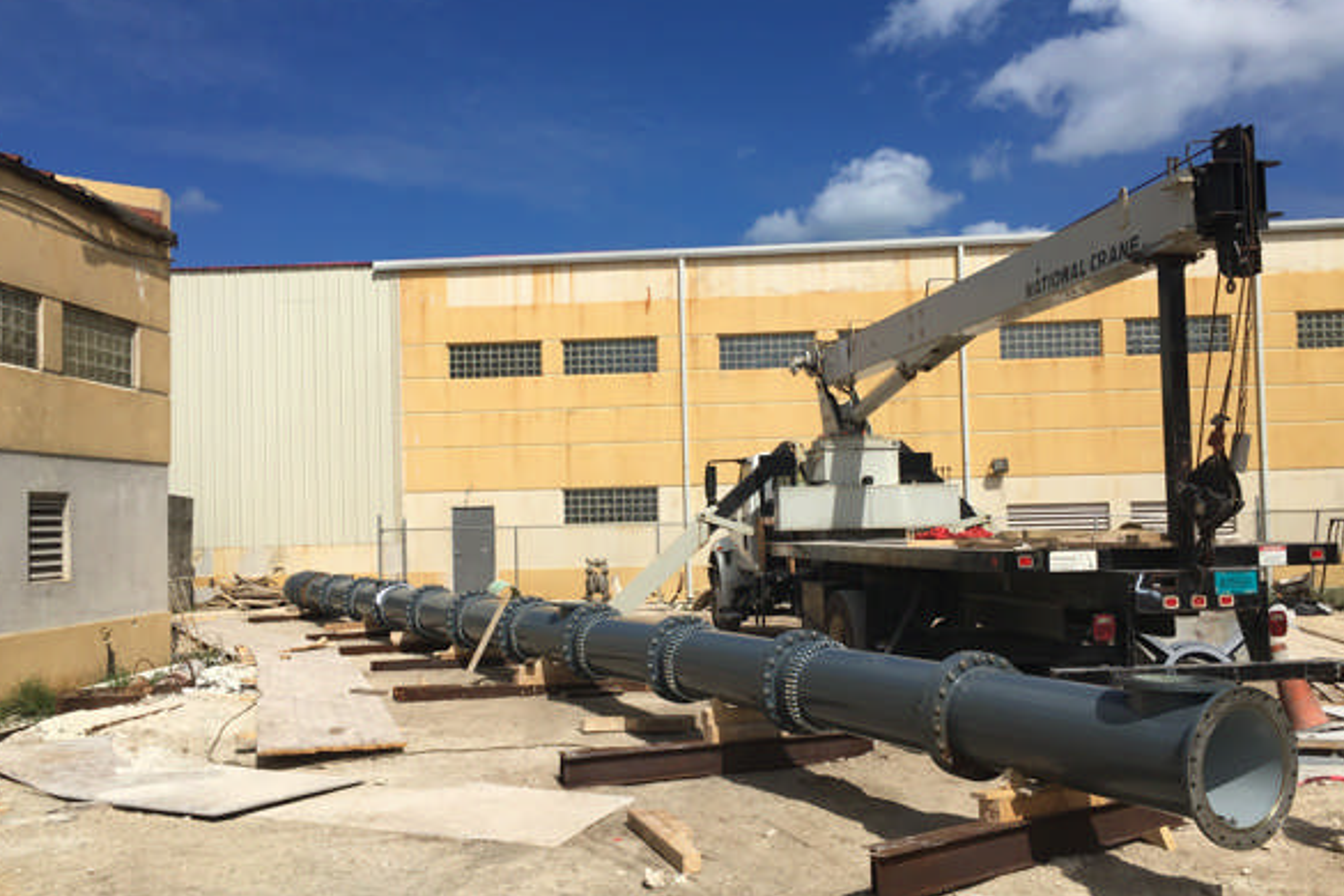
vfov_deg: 40.0
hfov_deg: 57.2
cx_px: 682
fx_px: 1232
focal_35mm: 33
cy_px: 462
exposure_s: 1/3205
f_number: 2.2
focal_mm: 4.15
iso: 25
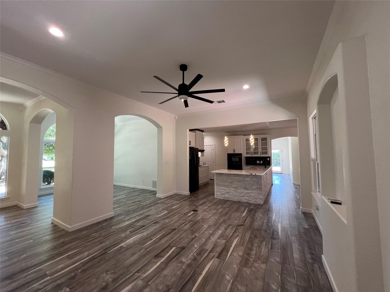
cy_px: 146
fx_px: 146
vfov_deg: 89.9
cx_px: 195
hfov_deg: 106.2
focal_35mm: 13
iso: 200
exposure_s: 1/120
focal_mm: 1.57
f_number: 1.8
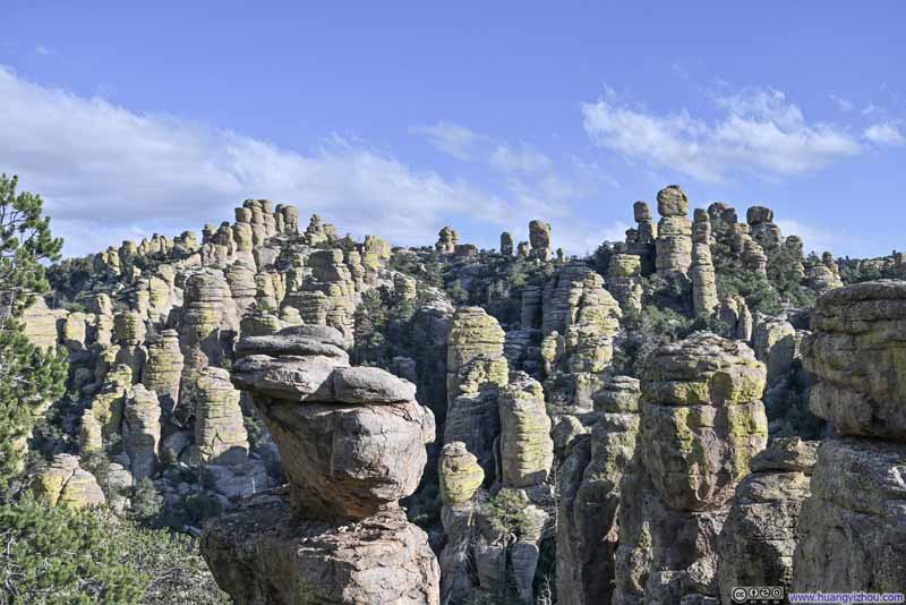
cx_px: 453
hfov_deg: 50.7
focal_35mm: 38
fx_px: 957
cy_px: 302
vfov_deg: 35.1
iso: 100
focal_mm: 38
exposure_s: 1/1000
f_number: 4.5
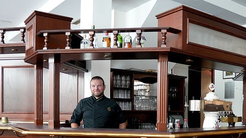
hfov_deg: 48.4
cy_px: 126
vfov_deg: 27.8
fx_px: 267
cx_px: 168
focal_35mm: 41
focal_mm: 16
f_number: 3.5
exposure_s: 1/8
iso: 100
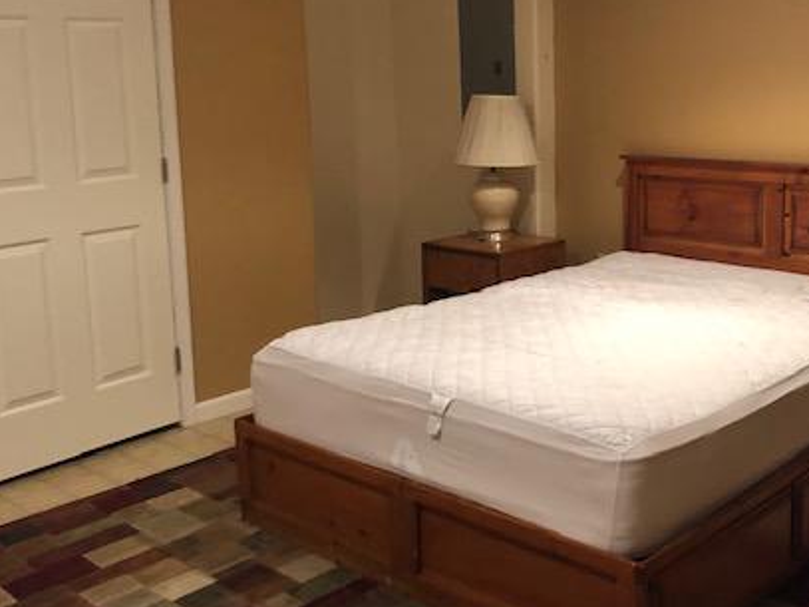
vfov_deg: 32.6
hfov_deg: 42.4
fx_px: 1028
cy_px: 211
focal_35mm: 44
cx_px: 537
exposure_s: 1/13
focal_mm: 4
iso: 100
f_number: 1.8
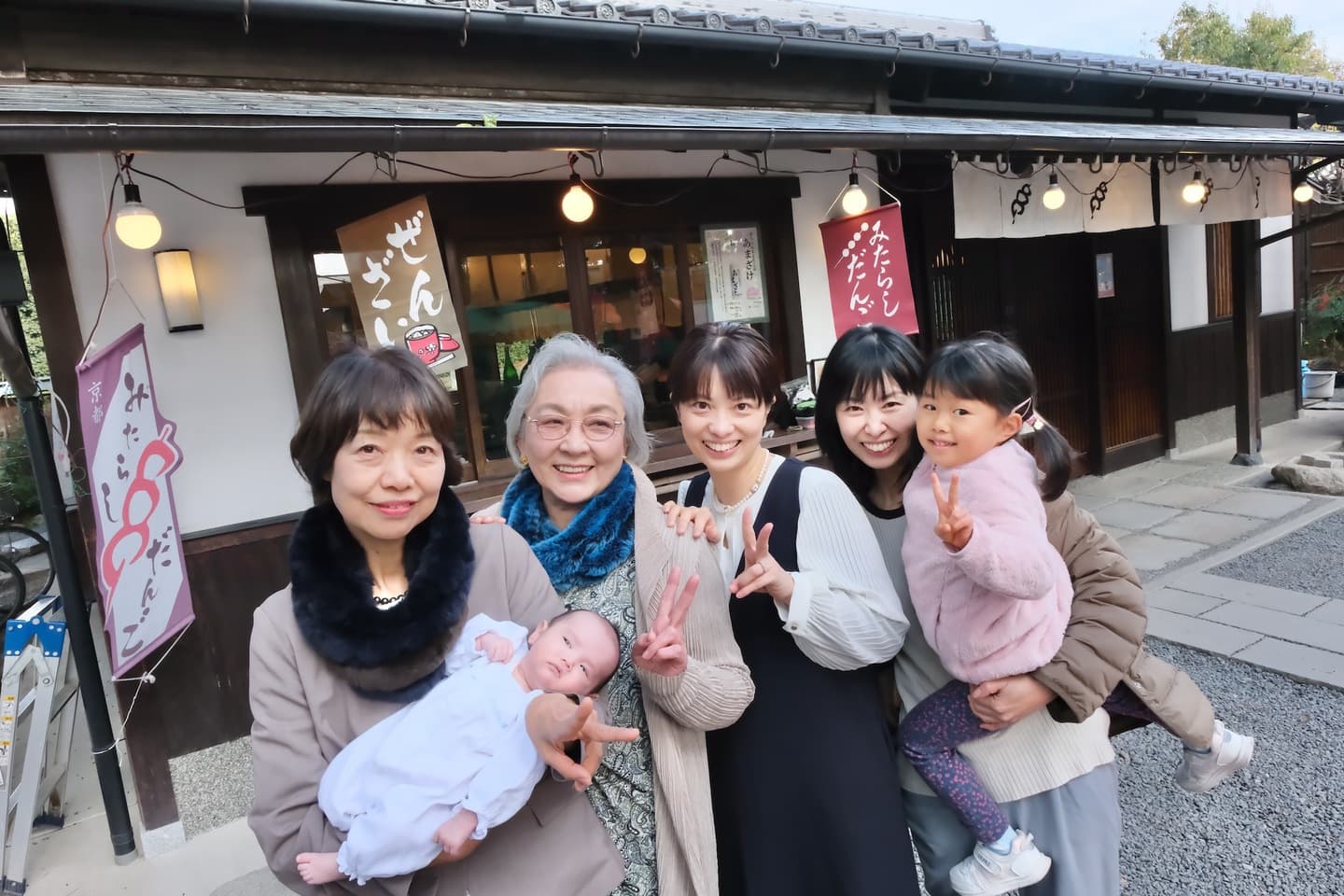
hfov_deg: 73.7
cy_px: 448
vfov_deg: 53.1
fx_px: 896
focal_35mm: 24
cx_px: 672
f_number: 10
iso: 1600
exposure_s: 1/250
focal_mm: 16
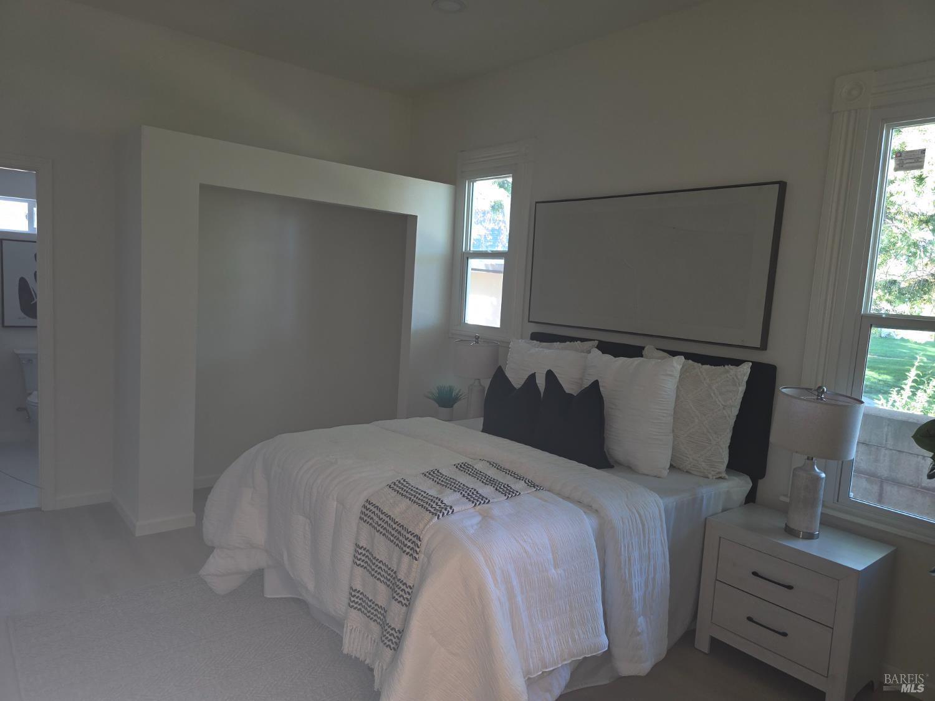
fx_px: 621
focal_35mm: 23
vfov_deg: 58.9
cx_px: 468
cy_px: 350
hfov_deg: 73.9
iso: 125
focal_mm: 6.3
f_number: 1.7
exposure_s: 1/60
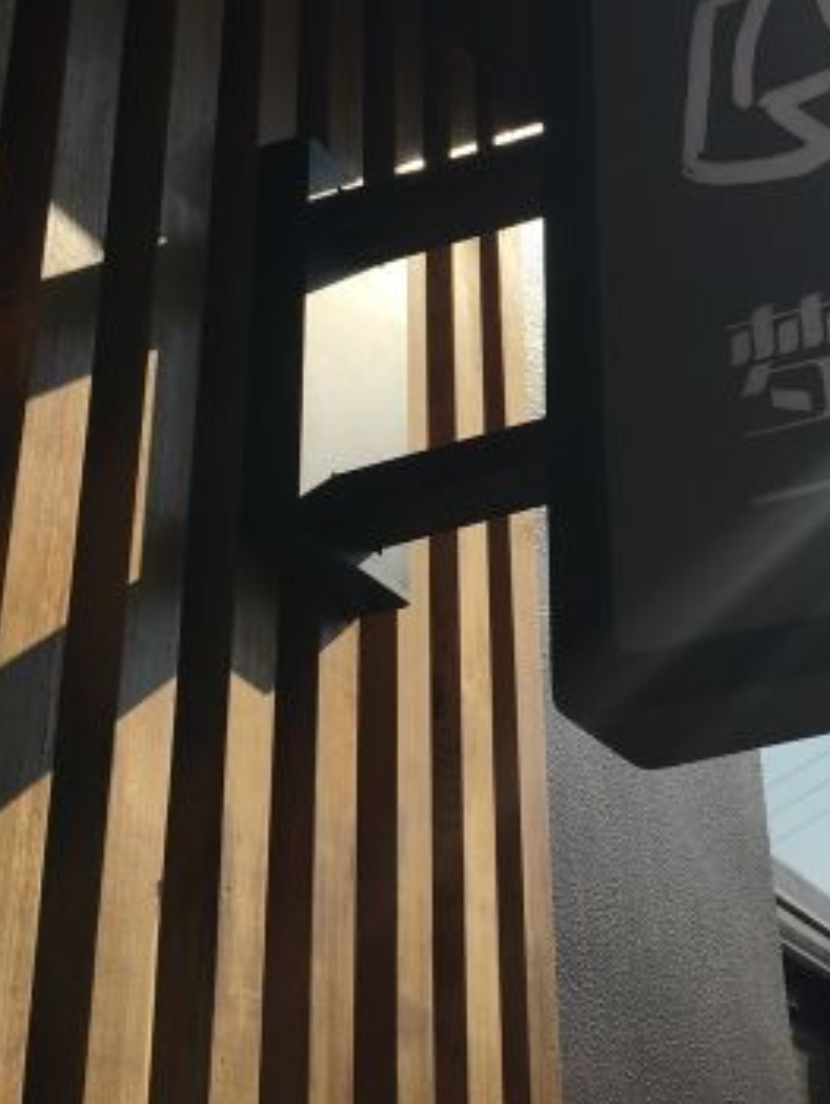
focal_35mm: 58
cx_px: 819
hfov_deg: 24.2
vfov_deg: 32.3
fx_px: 1852
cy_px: 218
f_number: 2.2
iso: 25
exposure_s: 1/4274
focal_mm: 4.15
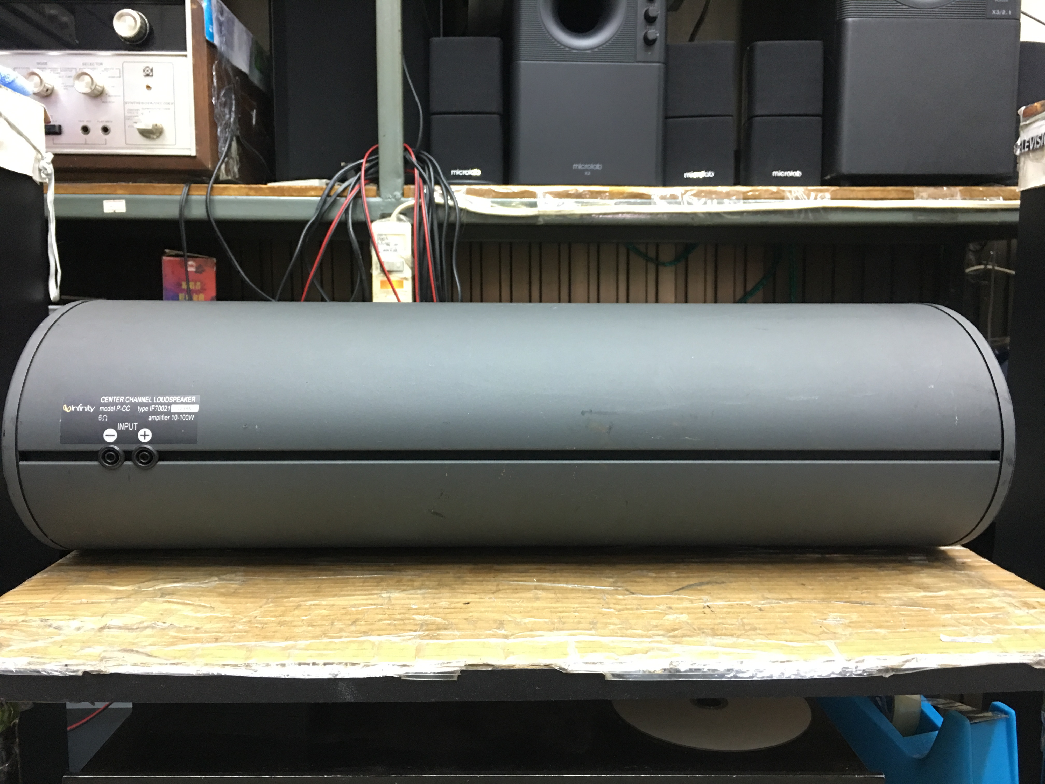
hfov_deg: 61.7
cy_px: 392
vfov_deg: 48.2
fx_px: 875
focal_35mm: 29
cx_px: 522
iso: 100
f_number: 2.2
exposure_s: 1/10
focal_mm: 4.15
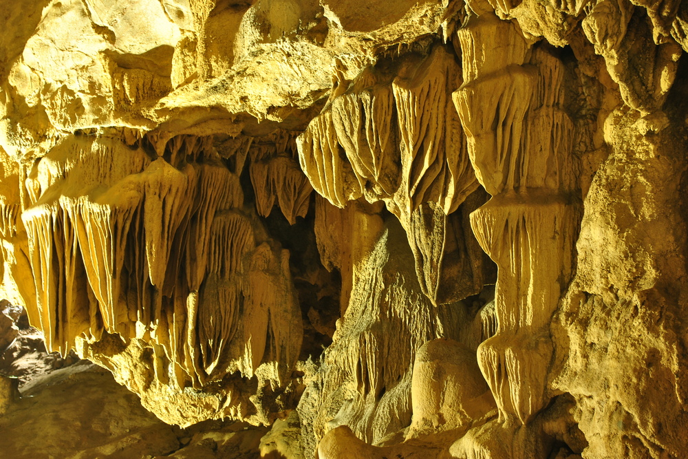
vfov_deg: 25.1
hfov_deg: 36.9
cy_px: 230
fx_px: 1032
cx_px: 344
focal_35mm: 54
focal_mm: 36
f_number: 5.6
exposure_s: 25
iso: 100
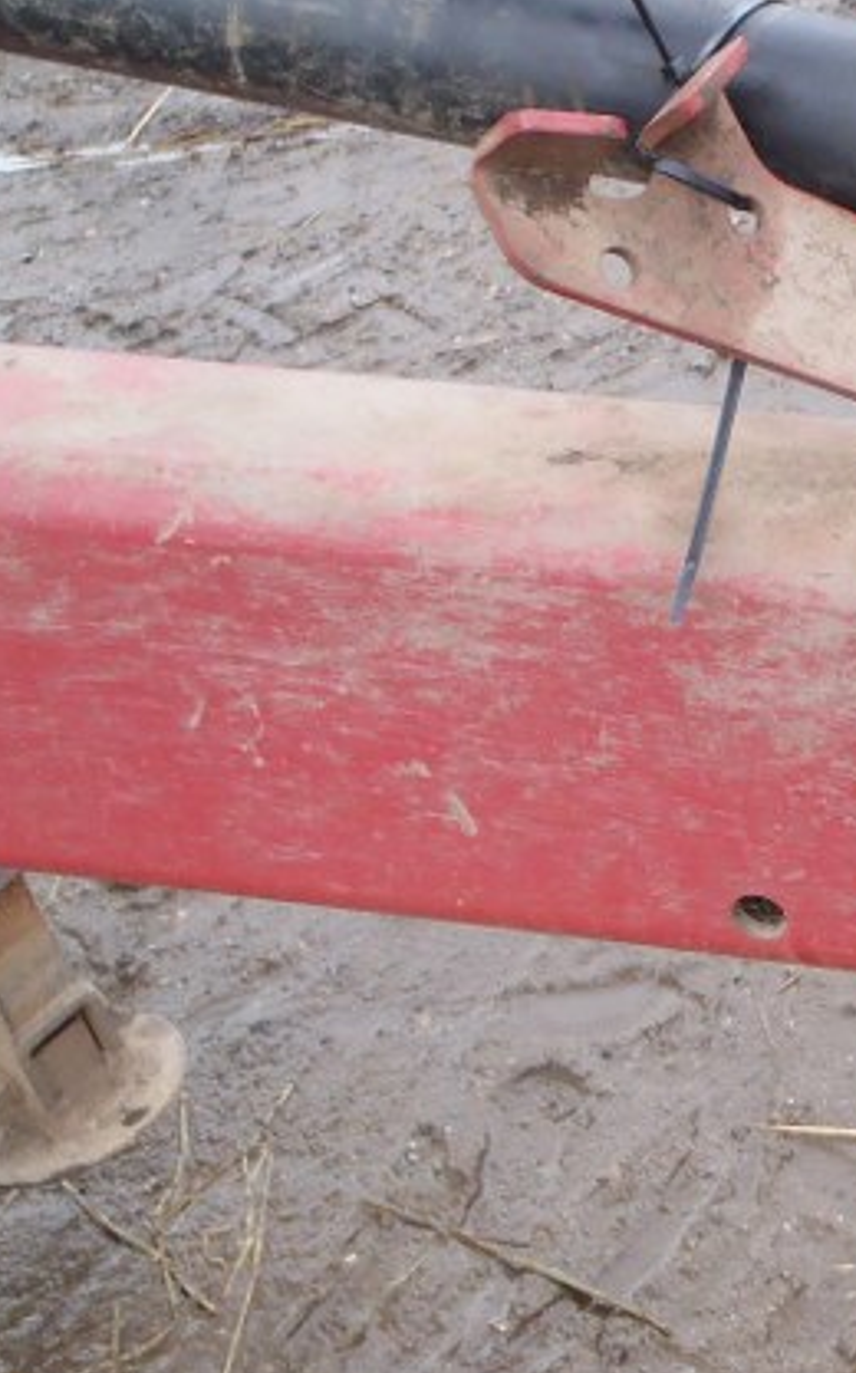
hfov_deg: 20.1
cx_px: 1221
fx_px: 2131
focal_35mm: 57
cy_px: 560
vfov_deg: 35.6
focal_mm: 5
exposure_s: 1/30
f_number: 3.5
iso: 160
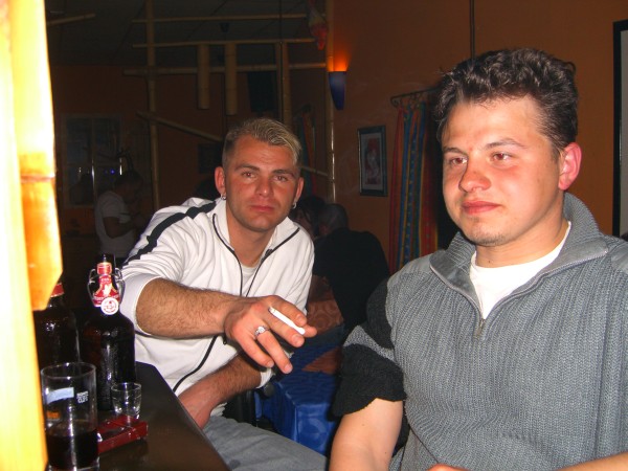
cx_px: 314
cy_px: 236
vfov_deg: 37.7
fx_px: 689
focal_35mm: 38
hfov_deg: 49.0
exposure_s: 1/60
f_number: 2.8
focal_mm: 7.9
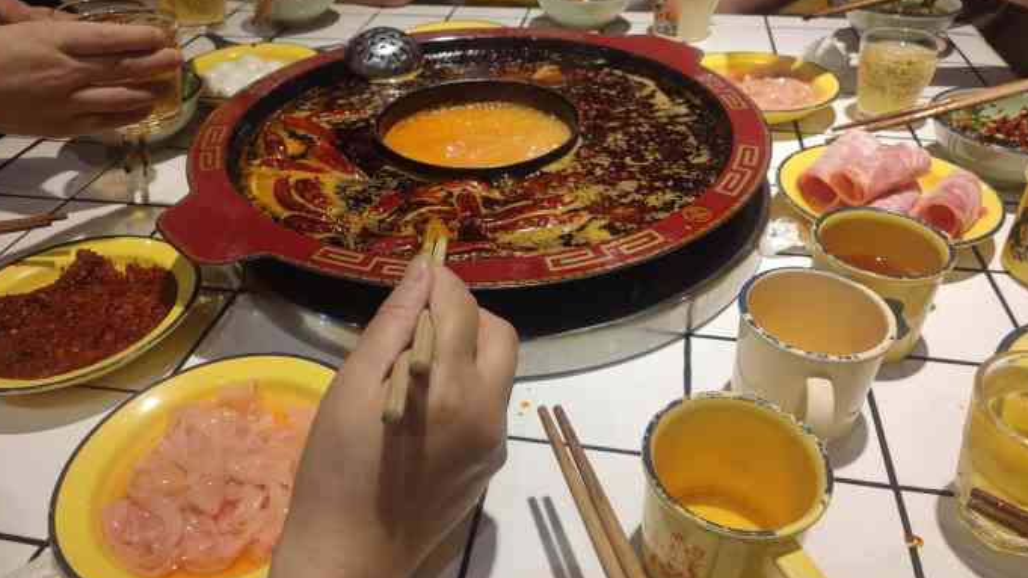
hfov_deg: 67.9
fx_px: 763
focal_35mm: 28
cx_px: 510
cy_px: 265
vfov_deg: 41.5
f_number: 1.75
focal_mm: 5.96
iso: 133
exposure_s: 1/50
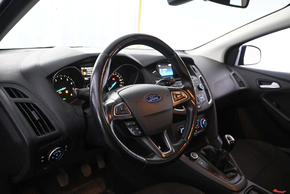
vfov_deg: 45.7
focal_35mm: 28
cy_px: 97
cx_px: 145
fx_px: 230
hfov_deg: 64.6
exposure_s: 1/40
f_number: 3.8
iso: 3200
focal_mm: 19
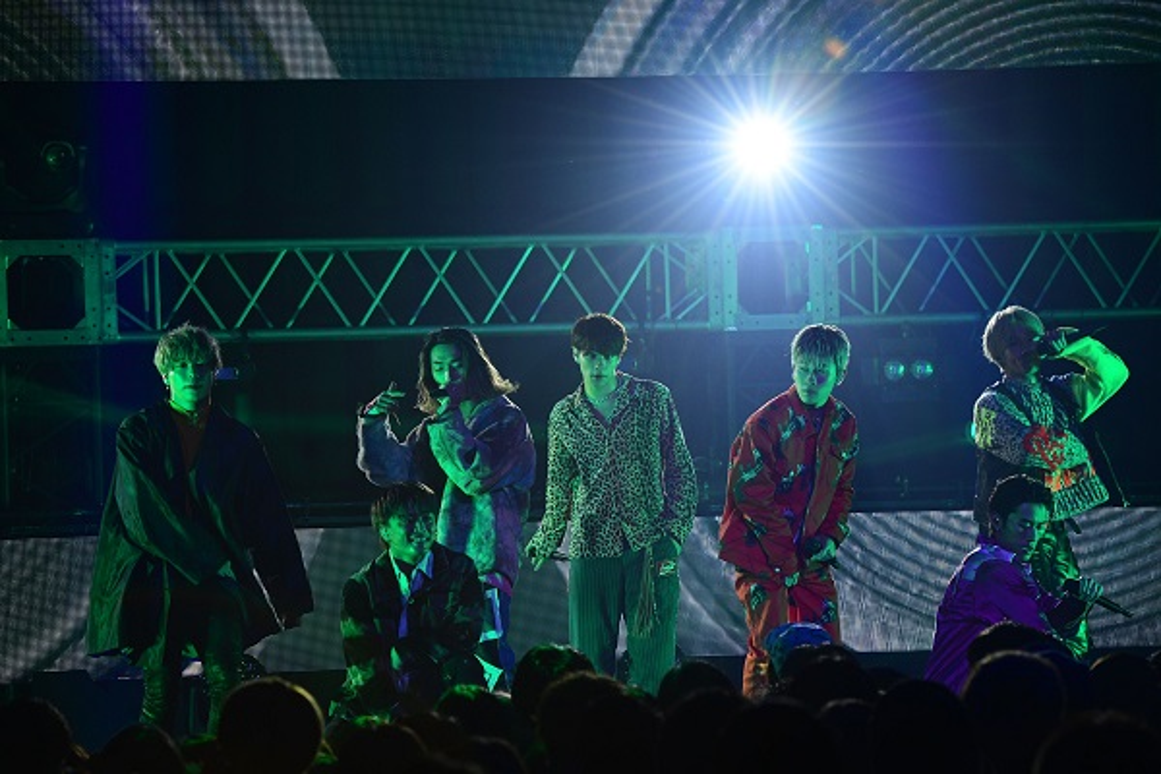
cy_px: 387
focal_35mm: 180
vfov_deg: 7.6
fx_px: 5805
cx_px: 580
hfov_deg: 11.4
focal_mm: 180
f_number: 8
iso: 1600
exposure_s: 1/250
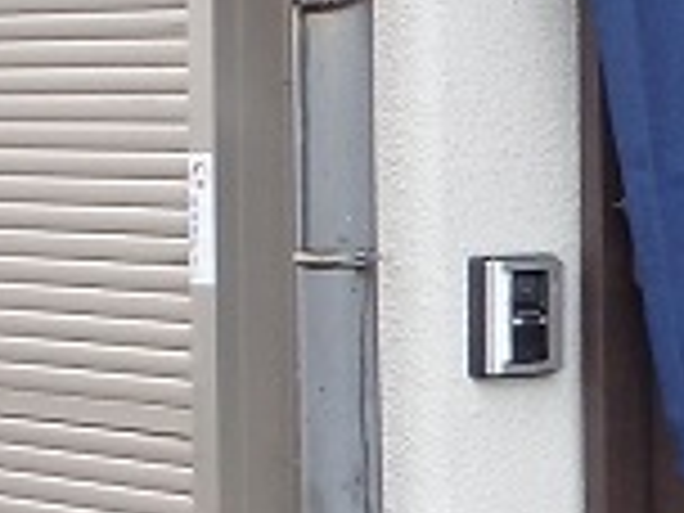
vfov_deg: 11.7
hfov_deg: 11.9
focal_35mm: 127
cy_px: 288
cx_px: 1732
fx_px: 2509
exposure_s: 1/60
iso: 160
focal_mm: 3.7
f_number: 3.5
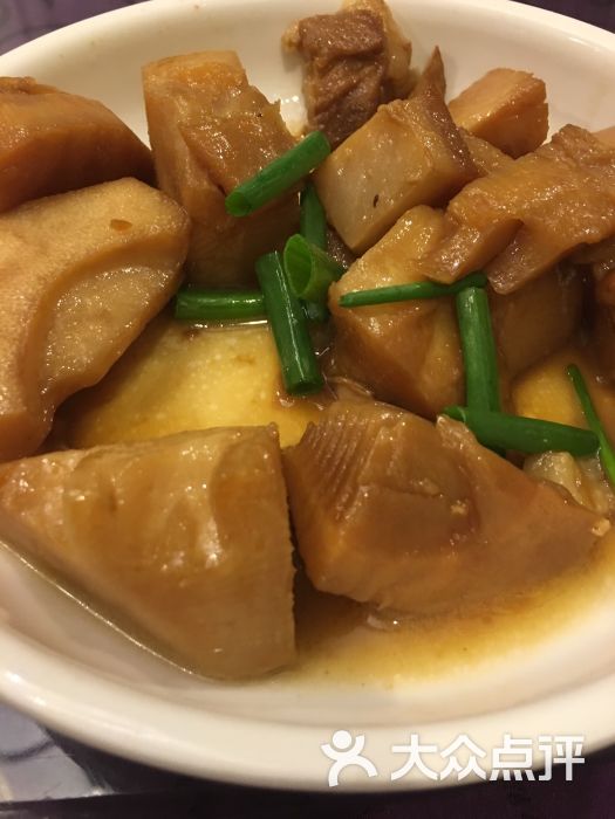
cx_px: 308
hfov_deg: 48.2
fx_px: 687
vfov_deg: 61.7
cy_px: 410
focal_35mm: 29
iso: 100
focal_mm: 4.15
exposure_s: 1/17
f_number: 2.2
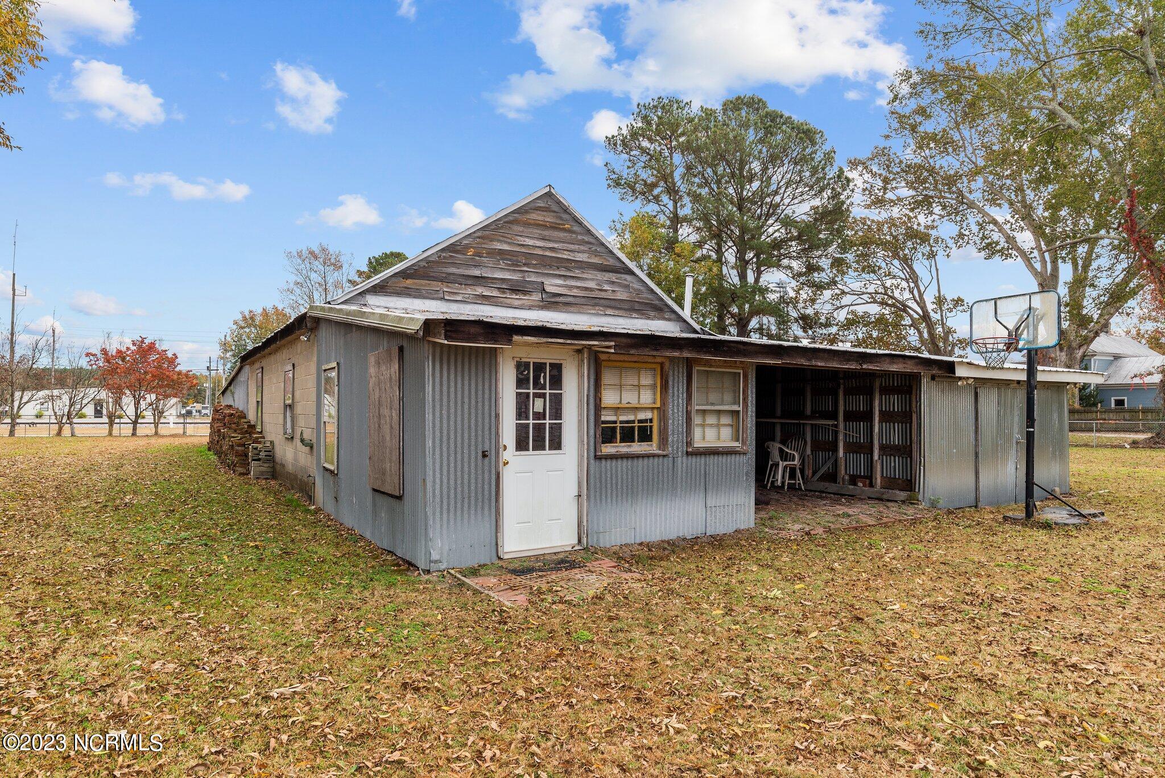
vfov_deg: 62.0
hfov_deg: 84.0
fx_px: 647
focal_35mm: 20
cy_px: 389
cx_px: 582
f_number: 8
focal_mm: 20
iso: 100
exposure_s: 1/200
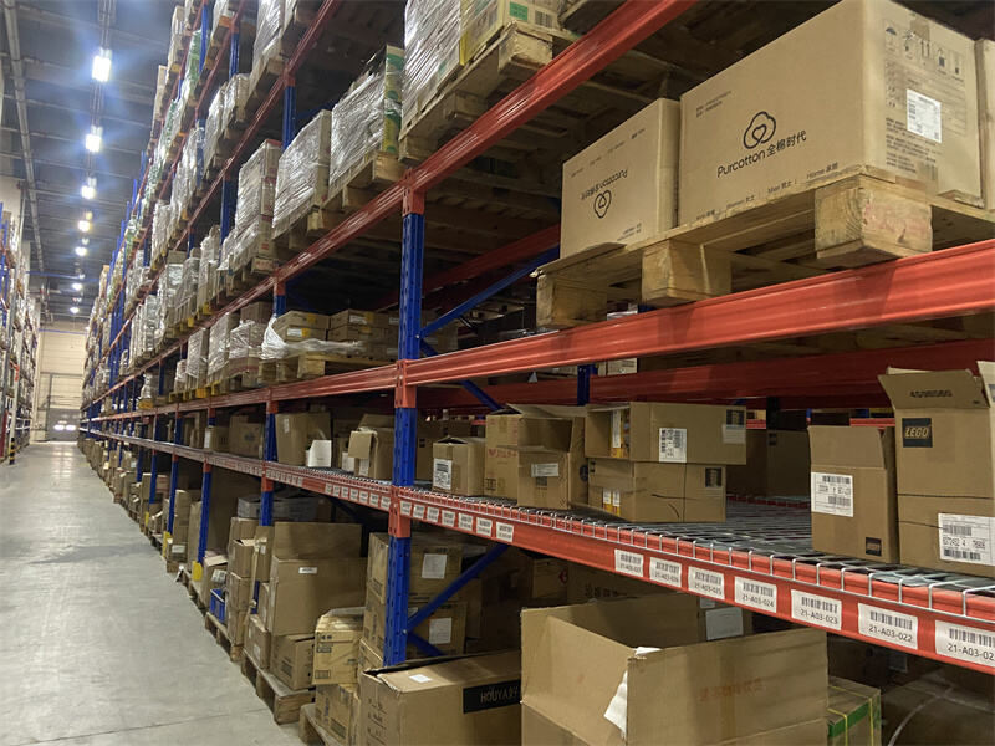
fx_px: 747
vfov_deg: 53.1
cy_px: 373
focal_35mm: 26
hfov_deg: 67.3
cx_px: 498
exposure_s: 1/25
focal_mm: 4.25
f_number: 1.8
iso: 800
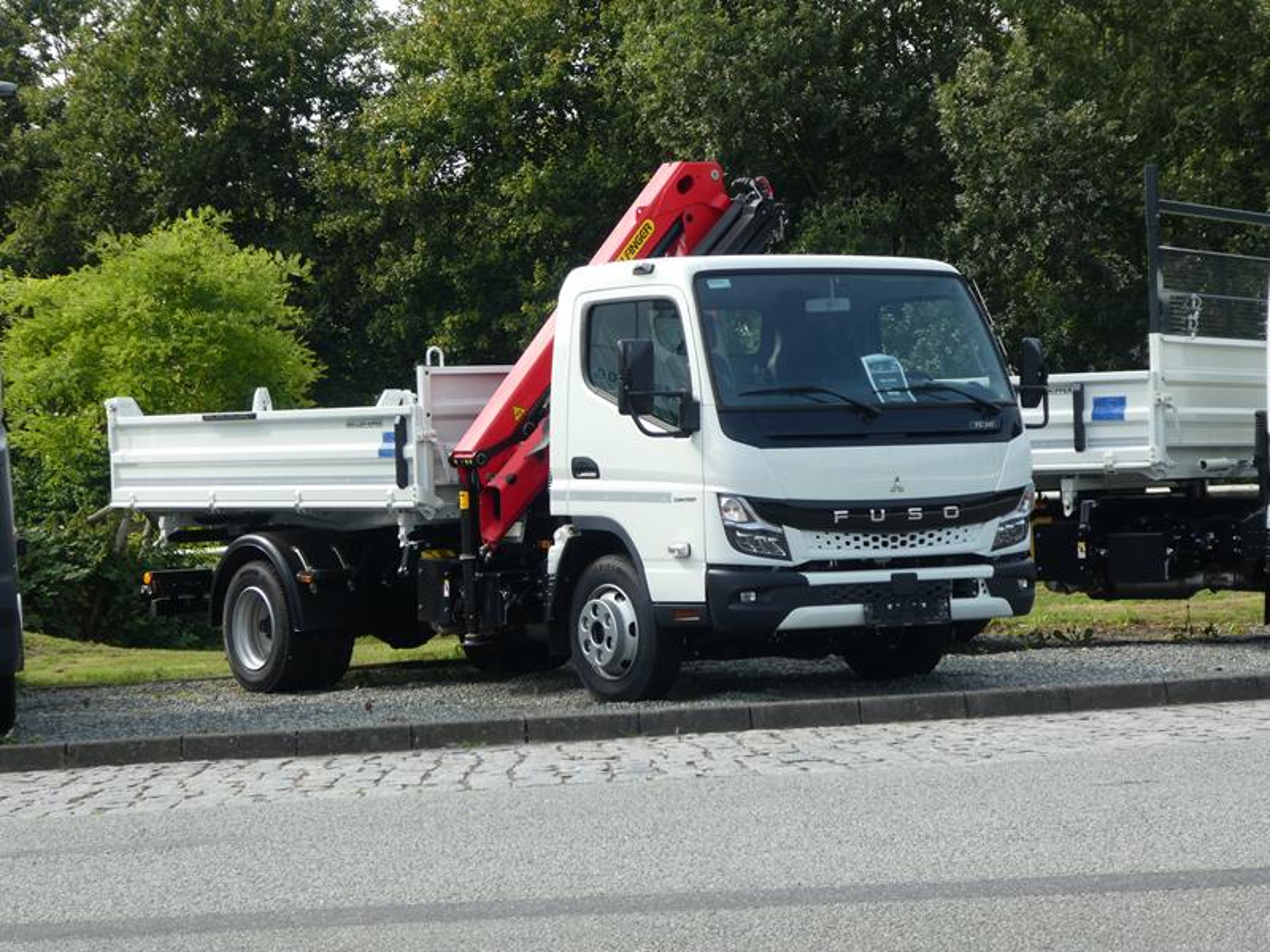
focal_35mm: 90
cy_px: 476
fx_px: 3302
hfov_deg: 21.8
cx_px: 635
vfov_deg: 16.4
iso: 80
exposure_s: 1/200
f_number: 4.9
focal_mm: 16.1
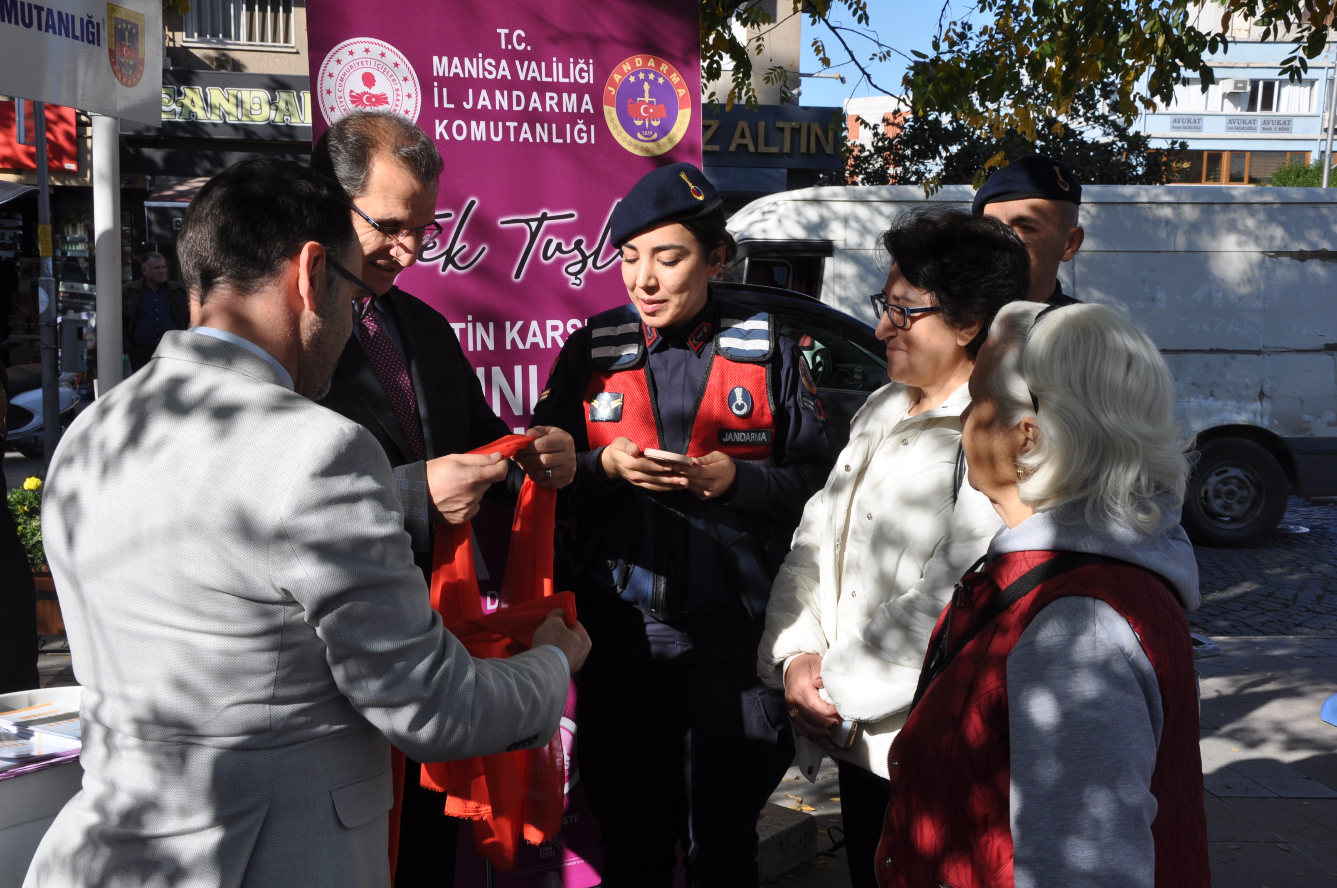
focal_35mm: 45
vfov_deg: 29.8
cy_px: 444
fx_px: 1669
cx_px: 668
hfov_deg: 43.7
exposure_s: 1/160
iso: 200
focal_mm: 30
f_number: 13
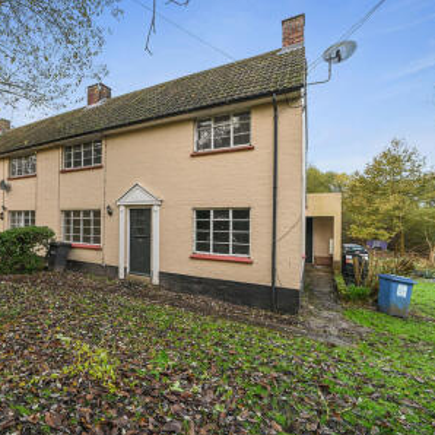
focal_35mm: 19
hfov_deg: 74.8
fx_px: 270
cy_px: 220
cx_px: 139
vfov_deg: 77.7
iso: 500
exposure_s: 1/80
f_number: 8
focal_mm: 14
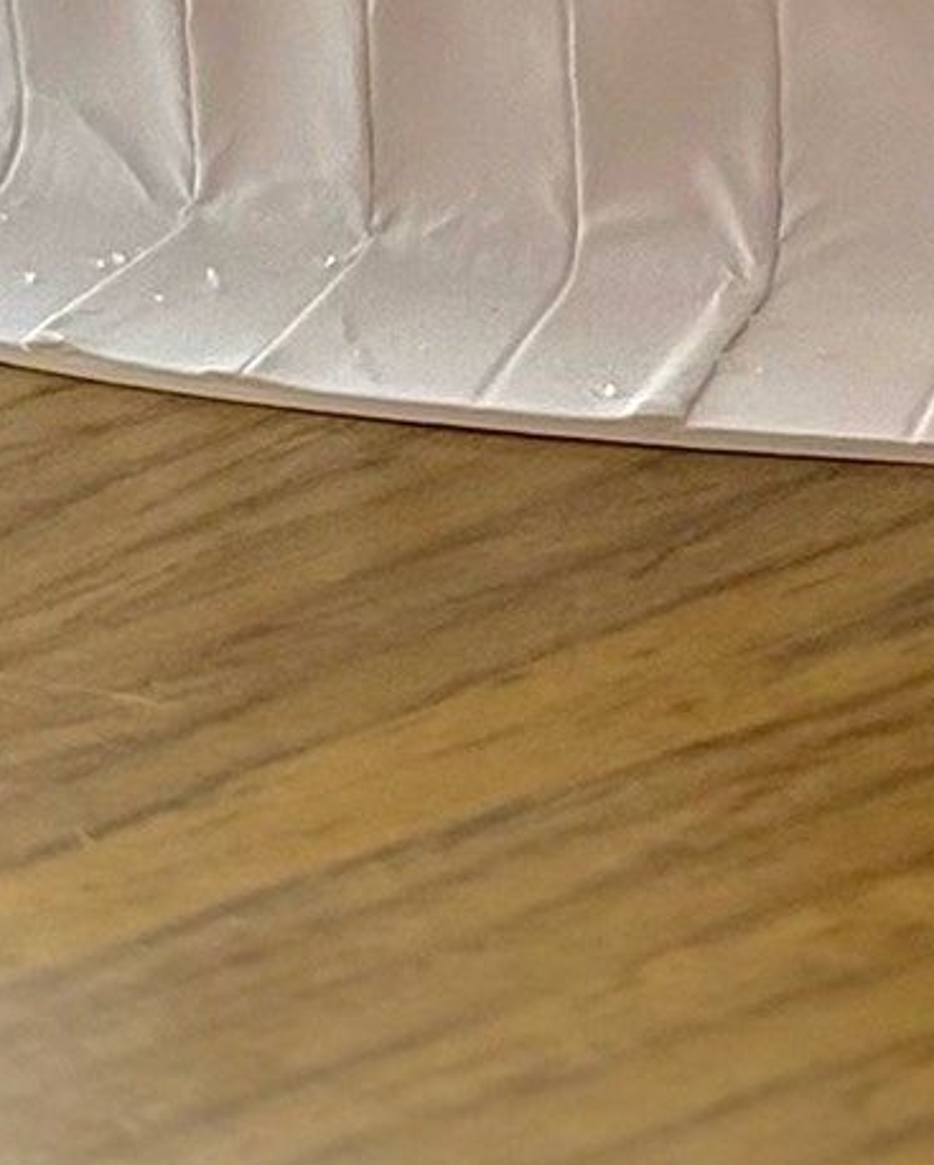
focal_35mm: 279
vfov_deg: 6.4
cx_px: 1155
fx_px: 9631
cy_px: -2043
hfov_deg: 5.5
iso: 200
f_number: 1.78
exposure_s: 1/129
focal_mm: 6.76
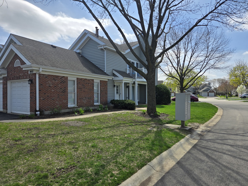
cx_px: 124
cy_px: 93
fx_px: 165
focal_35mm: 23
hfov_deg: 73.9
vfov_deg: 58.9
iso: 25
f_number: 1.8
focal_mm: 5.4
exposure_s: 1/2929
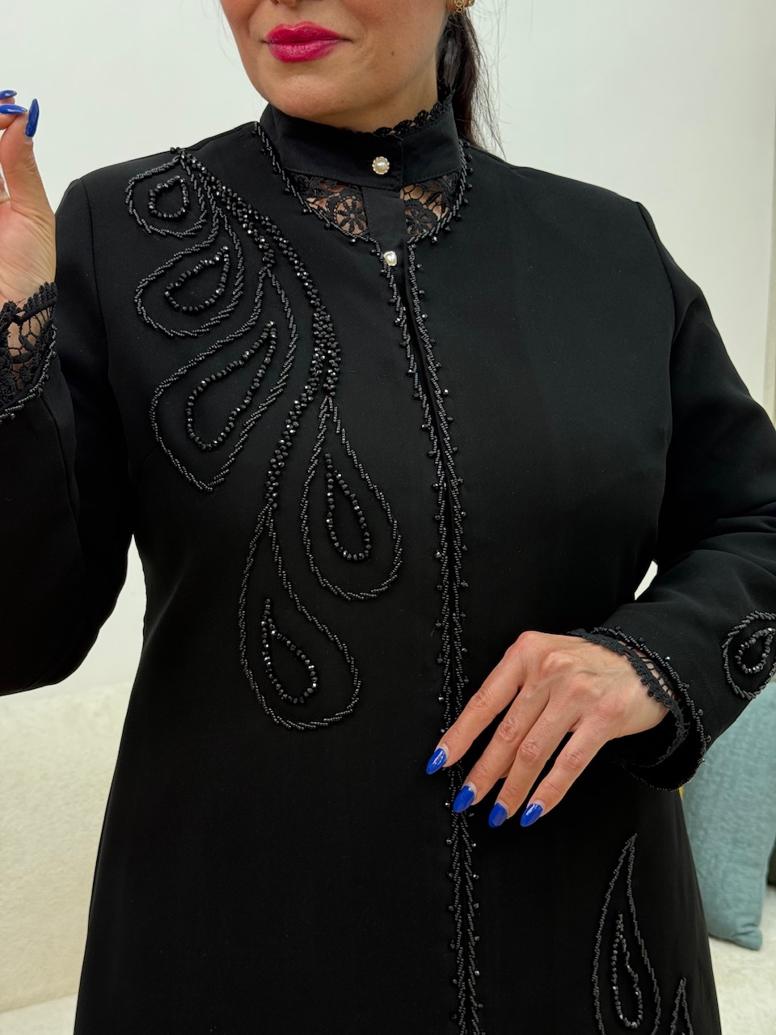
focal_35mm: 48
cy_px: 518
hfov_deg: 30.3
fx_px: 1435
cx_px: 388
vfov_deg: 39.7
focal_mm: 6.76
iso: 64
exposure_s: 1/157
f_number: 1.78
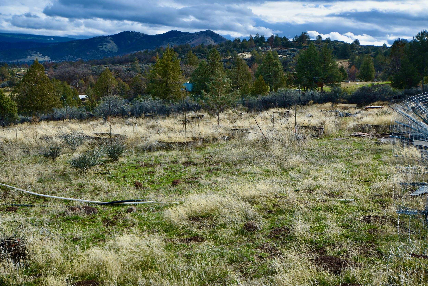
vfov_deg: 36.9
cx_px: 214
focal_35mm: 36
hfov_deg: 53.1
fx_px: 428
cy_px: 143
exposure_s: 1/200
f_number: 8
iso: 100
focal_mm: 24
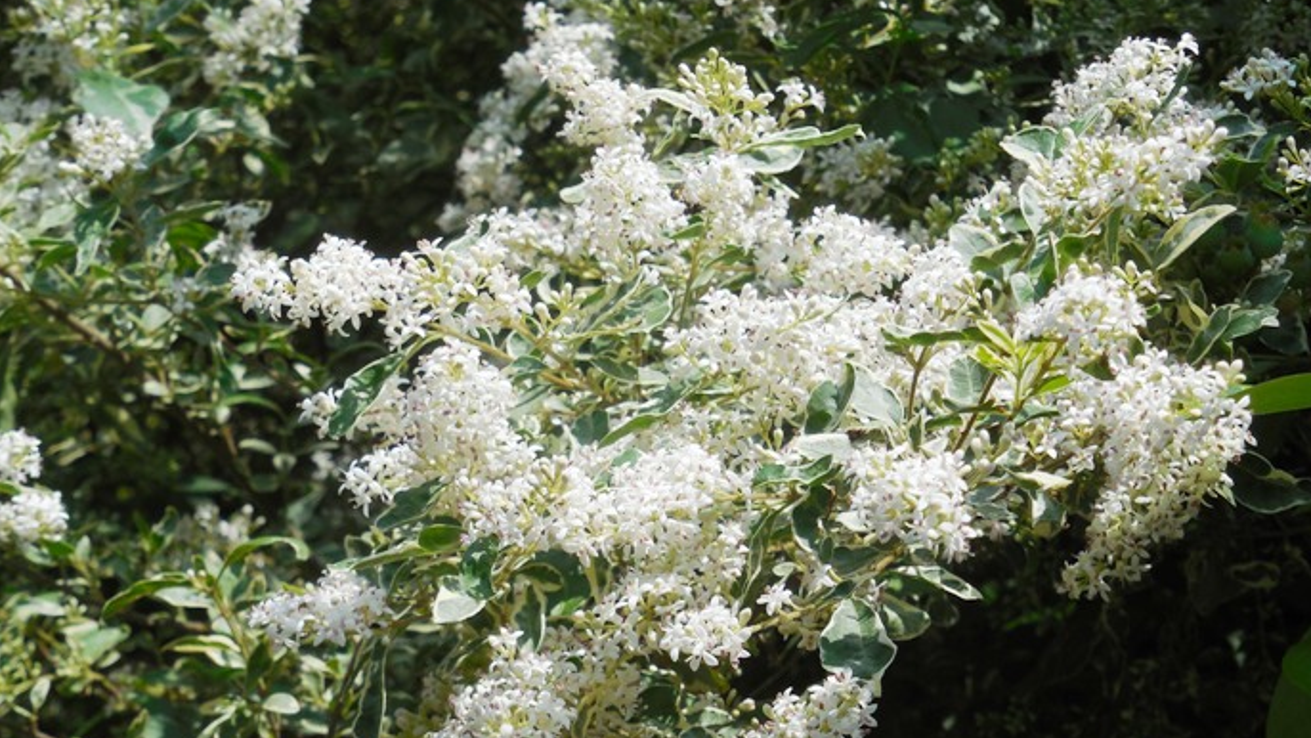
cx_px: 658
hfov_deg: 17.3
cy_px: 434
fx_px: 4311
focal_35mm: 124
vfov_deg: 9.8
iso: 125
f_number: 5.1
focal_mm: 20.4
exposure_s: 1/800
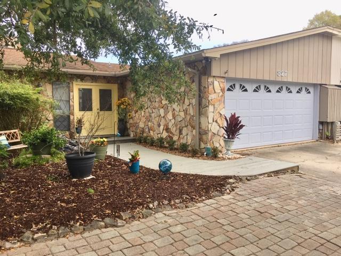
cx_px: 170
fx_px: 286
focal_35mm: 29
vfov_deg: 48.2
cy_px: 128
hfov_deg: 61.7
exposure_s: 1/490
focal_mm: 4.15
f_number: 2.2
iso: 25
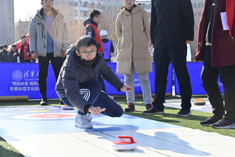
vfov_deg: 15.9
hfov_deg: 23.6
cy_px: 78
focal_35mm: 86
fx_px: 561
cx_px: 118
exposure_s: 1/200
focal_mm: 85
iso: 160
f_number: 8
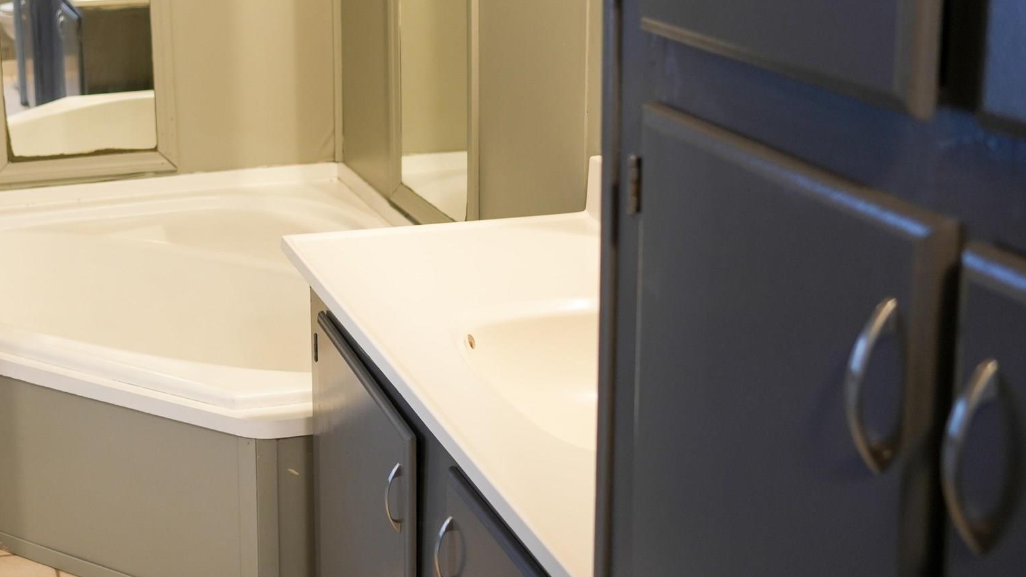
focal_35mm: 51
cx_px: 47
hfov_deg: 37.1
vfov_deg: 23.0
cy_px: 68
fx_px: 1388
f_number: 2.8
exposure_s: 1/30
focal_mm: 24
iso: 320
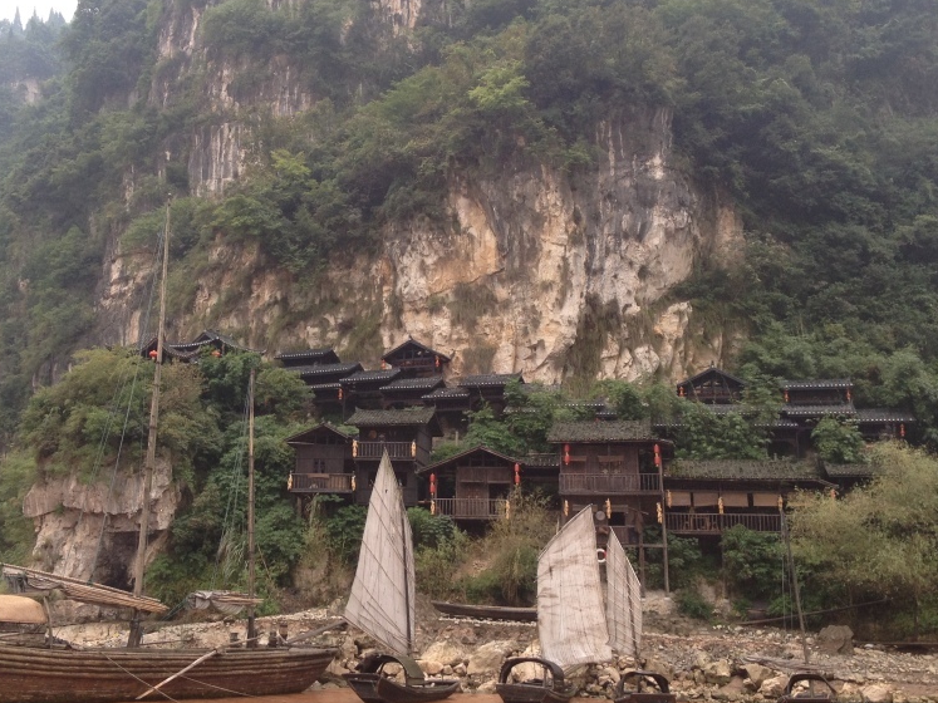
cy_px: 257
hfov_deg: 39.5
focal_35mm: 48
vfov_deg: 30.1
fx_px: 1300
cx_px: 388
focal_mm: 4.28
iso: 64
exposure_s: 1/155
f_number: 2.4
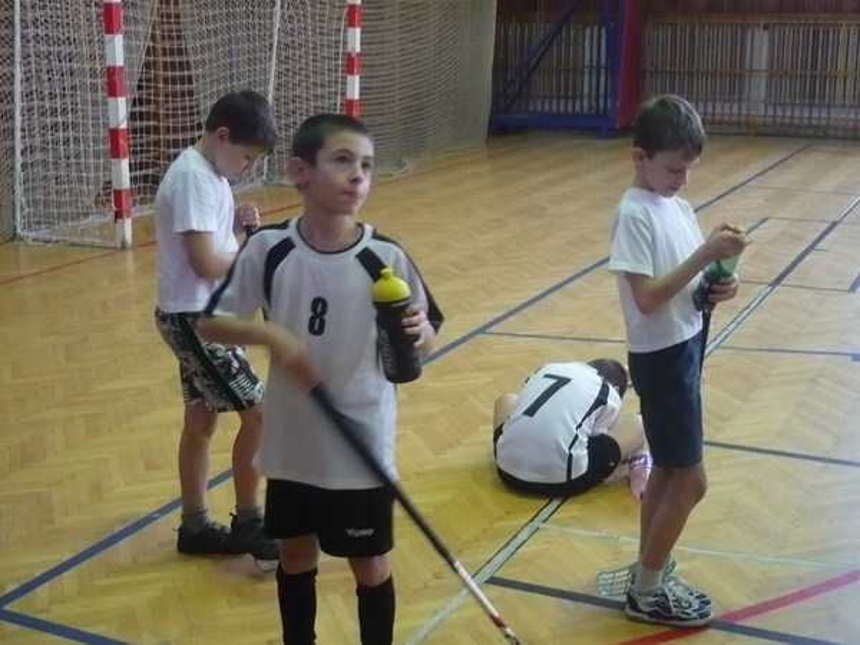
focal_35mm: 49
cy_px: 322
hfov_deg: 38.9
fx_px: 1217
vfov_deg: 29.7
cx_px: 430
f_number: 2.9
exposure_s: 1/30
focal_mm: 6
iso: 250
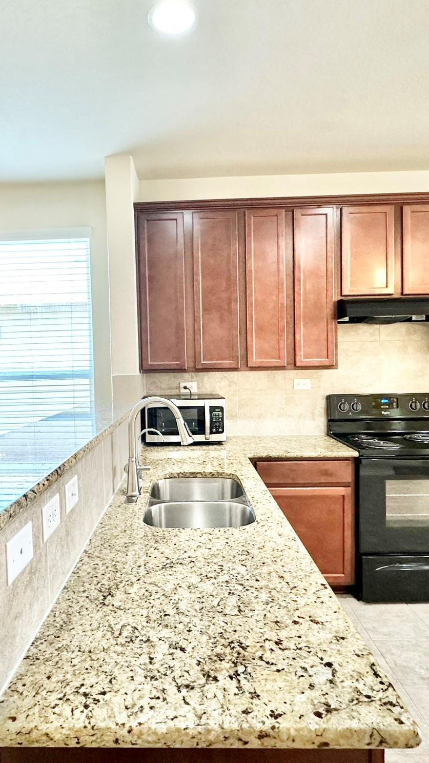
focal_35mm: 21
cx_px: 209
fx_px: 424
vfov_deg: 83.8
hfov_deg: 53.6
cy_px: 379
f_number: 2.2
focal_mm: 2.22
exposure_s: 1/120
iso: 250
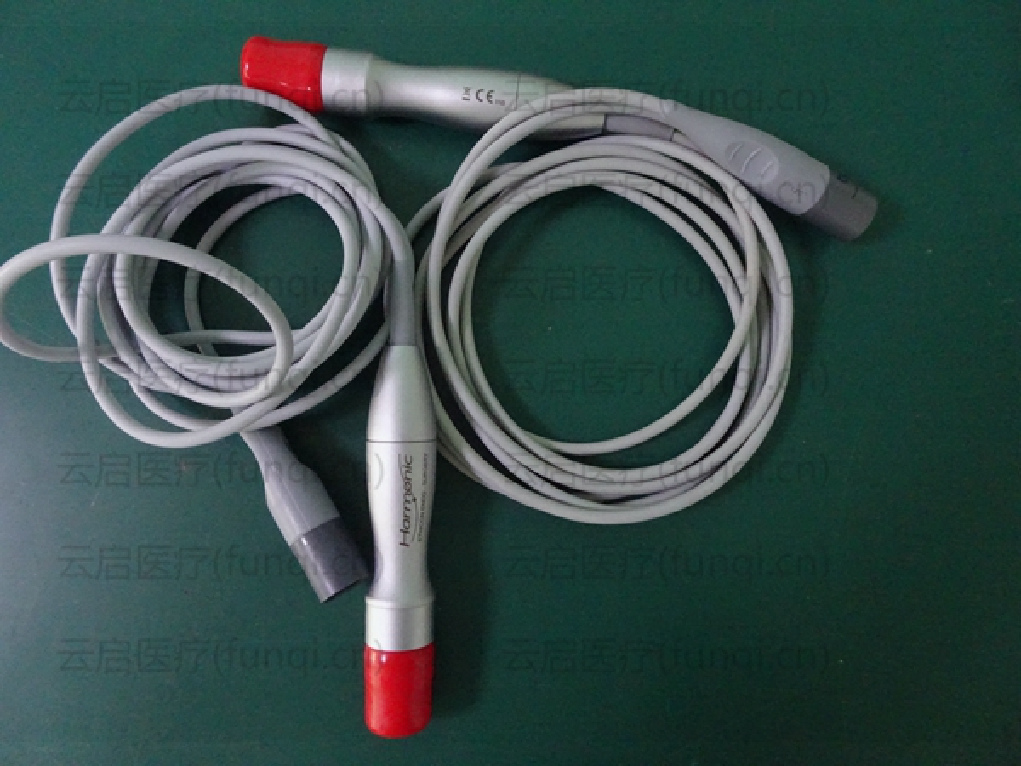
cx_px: 510
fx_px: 708
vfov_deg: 56.8
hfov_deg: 71.6
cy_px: 383
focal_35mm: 24
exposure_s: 1/30
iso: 2000
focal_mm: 4.1
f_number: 3.5
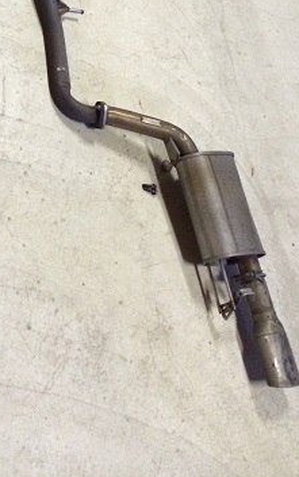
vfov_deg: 32.0
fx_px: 781
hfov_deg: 21.1
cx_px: 23
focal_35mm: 60
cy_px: 32
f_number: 2.2
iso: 320
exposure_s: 1/25
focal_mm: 4.12
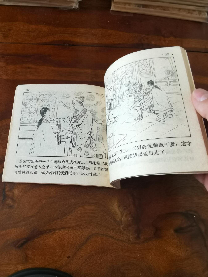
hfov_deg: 51.4
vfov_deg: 65.3
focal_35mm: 27
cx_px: 104
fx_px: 216
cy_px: 138
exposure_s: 1/50
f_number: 2.2
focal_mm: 2.26
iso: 160
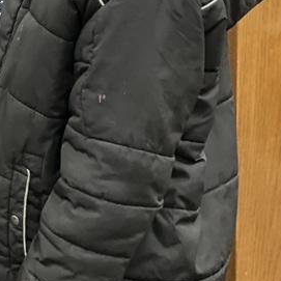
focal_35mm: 201
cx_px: -6
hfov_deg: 8.7
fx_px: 1846
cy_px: -72
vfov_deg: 8.6
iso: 400
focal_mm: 9
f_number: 2.8
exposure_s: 1/15
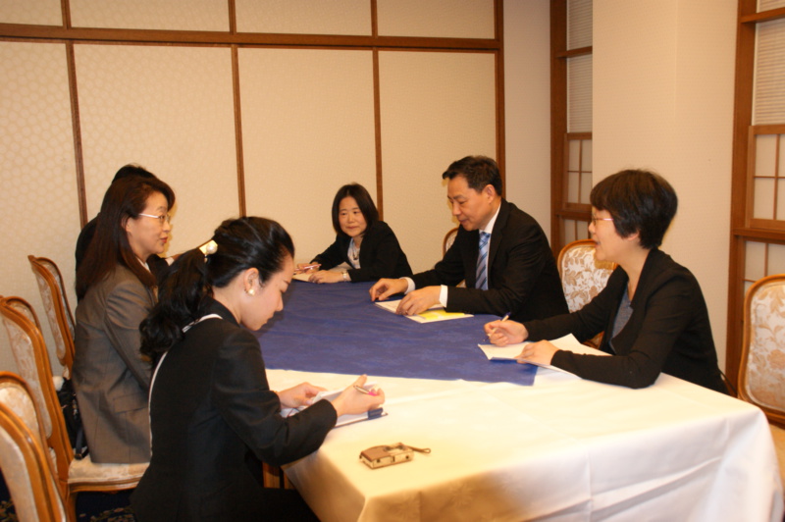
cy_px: 261
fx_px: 784
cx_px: 392
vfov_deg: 36.8
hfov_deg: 53.2
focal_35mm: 36
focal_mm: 24
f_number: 5.6
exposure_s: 1/60
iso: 800
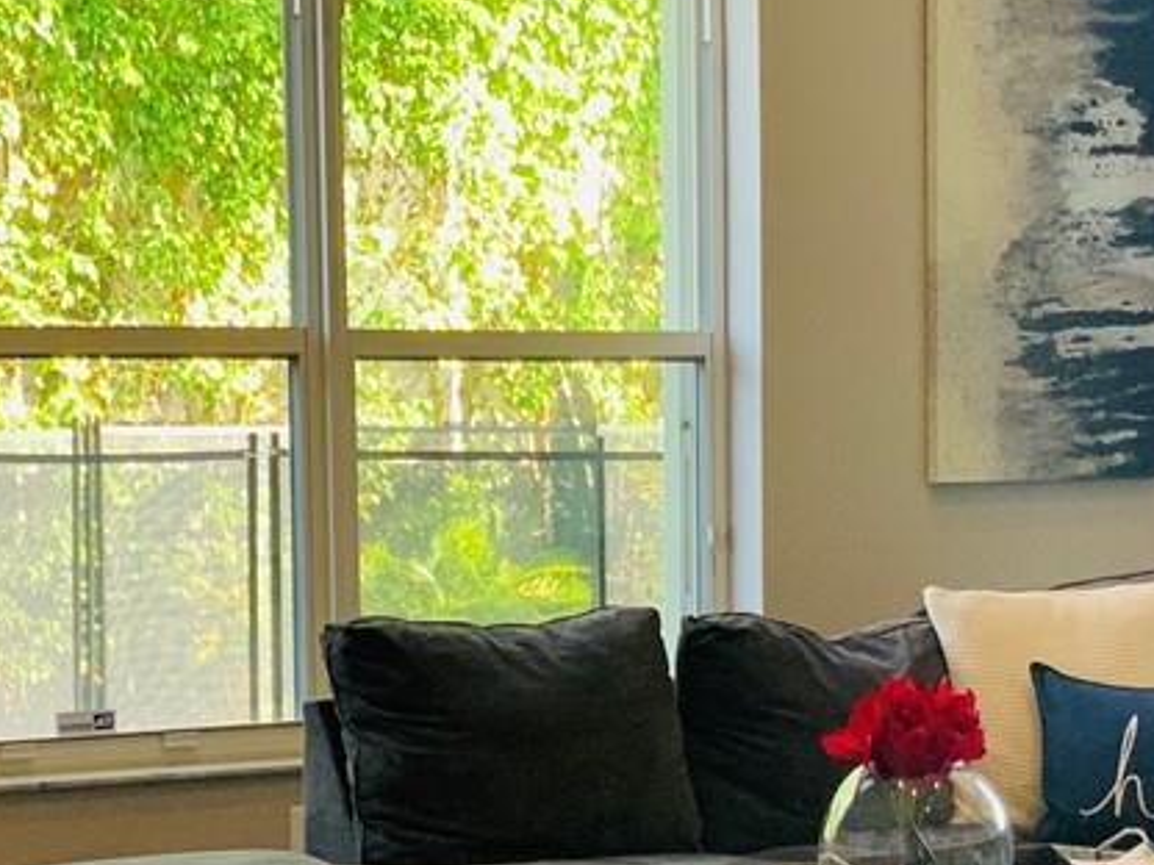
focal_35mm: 128
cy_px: 754
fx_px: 4267
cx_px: 1271
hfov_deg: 15.0
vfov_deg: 11.5
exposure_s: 1/60
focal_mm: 6
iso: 125
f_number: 2.4
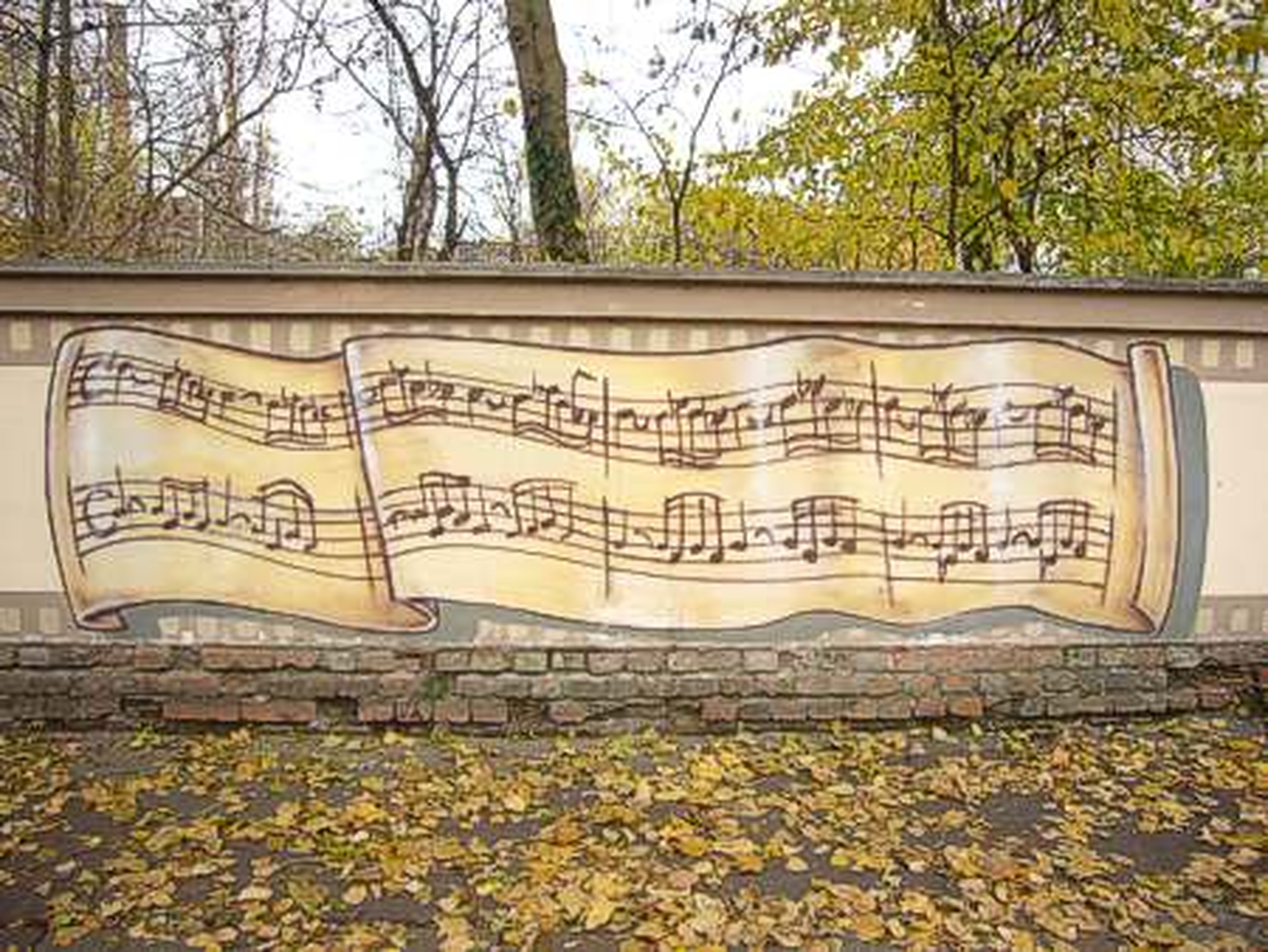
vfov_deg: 49.8
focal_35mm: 28
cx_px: 634
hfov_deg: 63.4
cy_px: 476
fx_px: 1026
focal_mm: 4.6
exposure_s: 1/80
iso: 80
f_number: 2.8
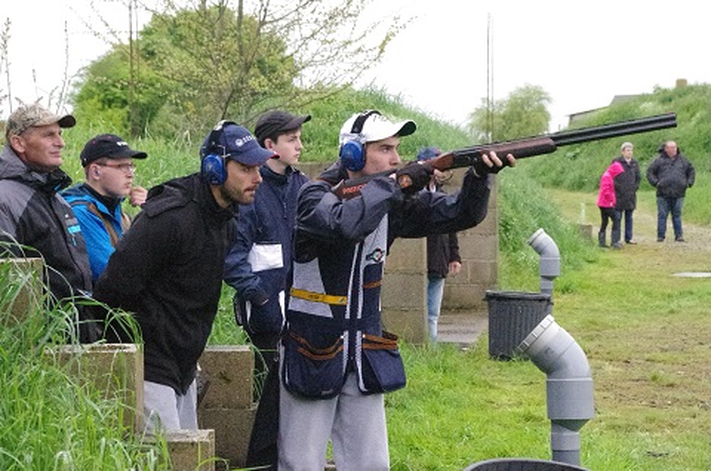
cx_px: 356
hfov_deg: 24.8
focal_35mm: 82
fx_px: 1616
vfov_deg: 16.6
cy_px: 236
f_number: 9
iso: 12800
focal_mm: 55
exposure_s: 1/3200
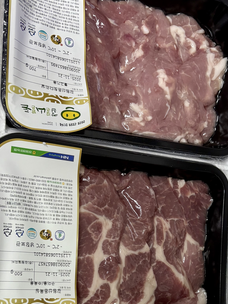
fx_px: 421
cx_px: 148
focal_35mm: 48
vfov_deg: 37.2
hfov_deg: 30.1
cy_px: 272
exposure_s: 1/122
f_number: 1.6
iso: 100
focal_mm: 5.96
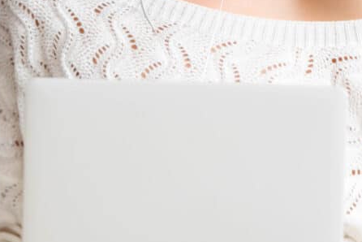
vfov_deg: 3.0
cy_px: 246
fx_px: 4618
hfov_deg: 4.5
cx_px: 110
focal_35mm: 459
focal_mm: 200
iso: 125
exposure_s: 1/200
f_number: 2.8
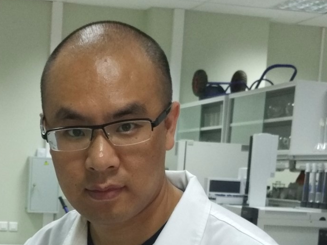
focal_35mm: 83
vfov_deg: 17.2
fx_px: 784
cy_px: 264
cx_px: 85
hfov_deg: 23.3
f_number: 2
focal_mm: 4.12
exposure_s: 1/50
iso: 347
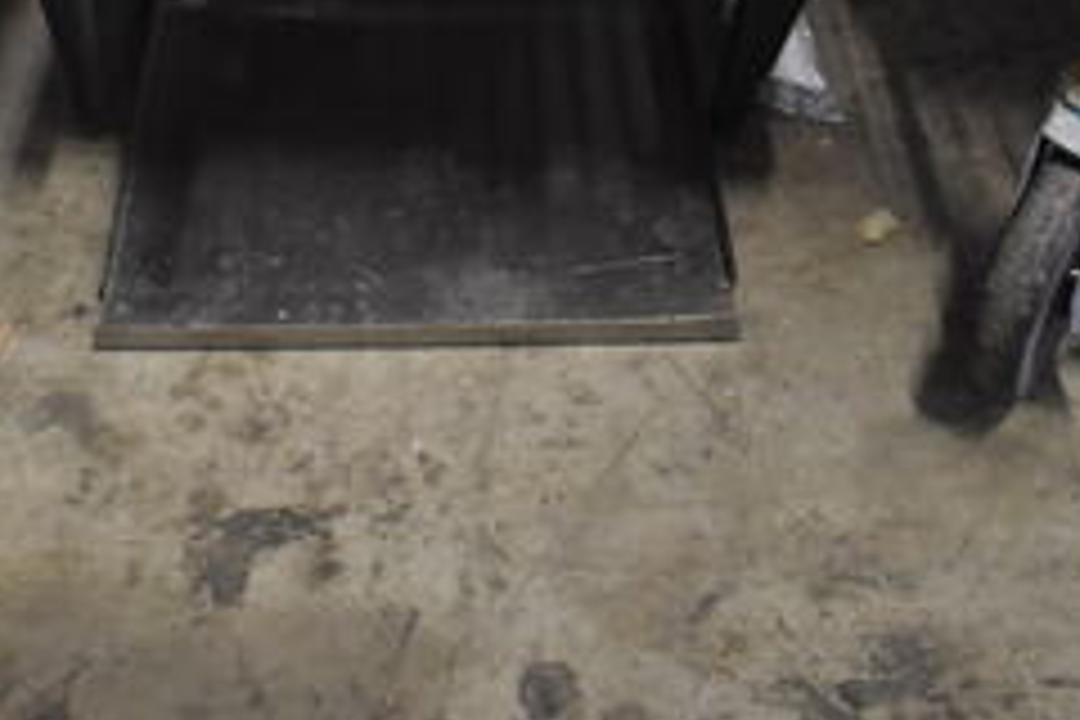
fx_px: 1620
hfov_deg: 36.7
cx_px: 423
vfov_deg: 22.7
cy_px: -182
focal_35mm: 54
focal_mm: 18
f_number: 3.5
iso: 2000
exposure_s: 1/30
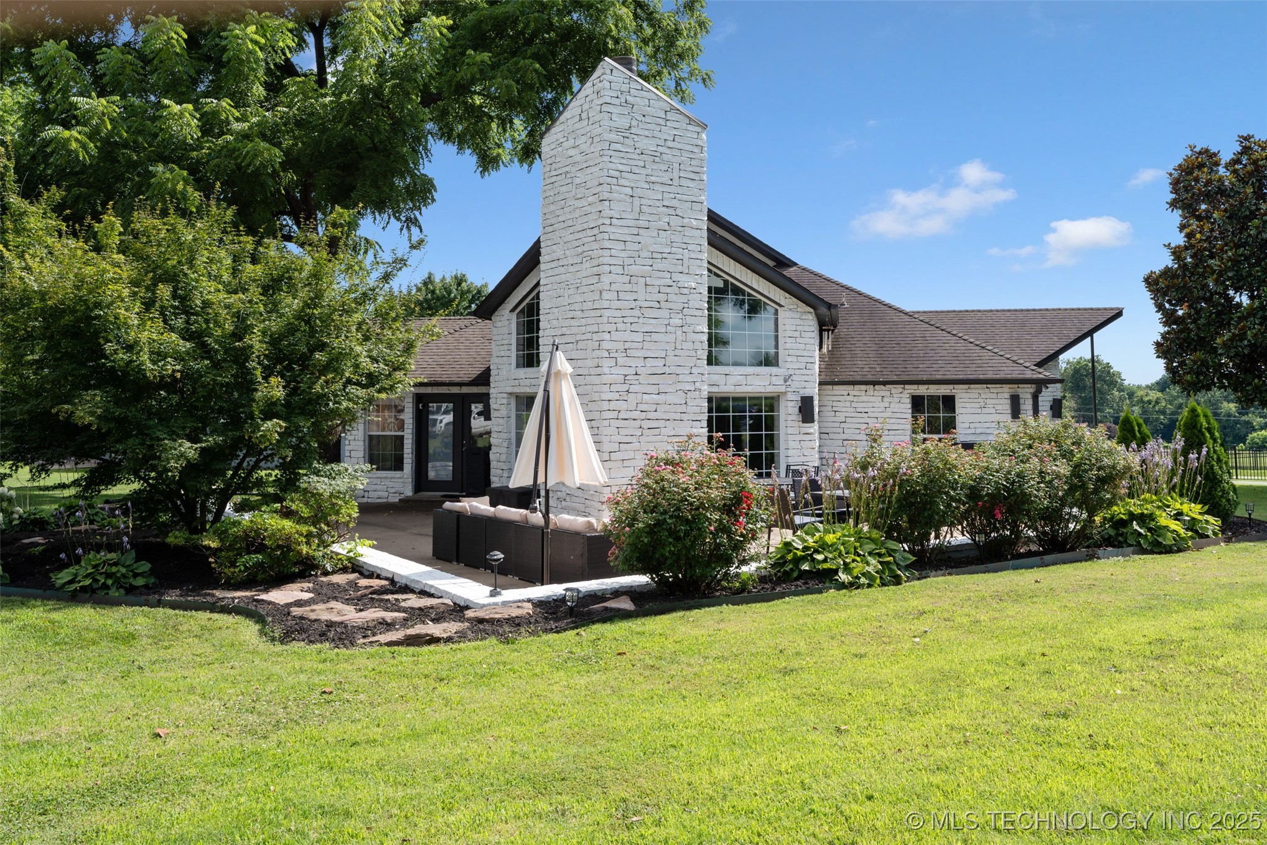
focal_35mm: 28
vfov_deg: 46.4
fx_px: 985
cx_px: 634
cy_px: 422
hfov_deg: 65.5
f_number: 9
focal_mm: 28
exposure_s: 1/640
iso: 250
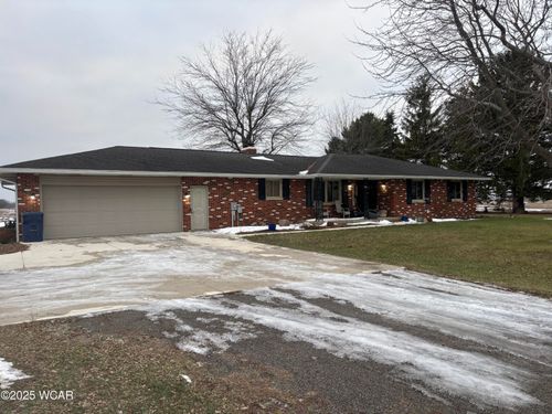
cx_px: 276
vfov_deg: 53.1
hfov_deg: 67.3
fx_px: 415
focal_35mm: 26
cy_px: 207
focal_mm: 5.96
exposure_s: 1/121
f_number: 1.6
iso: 64
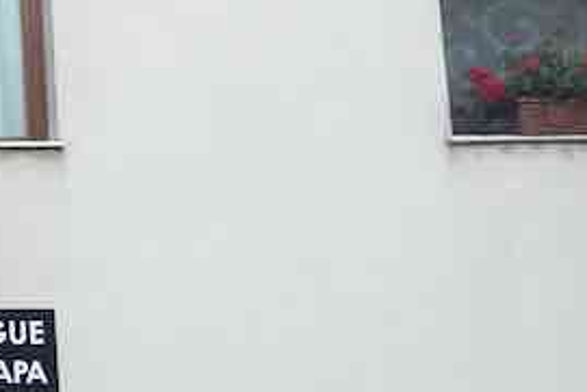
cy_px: 240
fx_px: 1860
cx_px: -396
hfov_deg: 15.8
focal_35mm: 114
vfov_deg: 12.0
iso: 32
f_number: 2.2
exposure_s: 1/158
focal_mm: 4.15
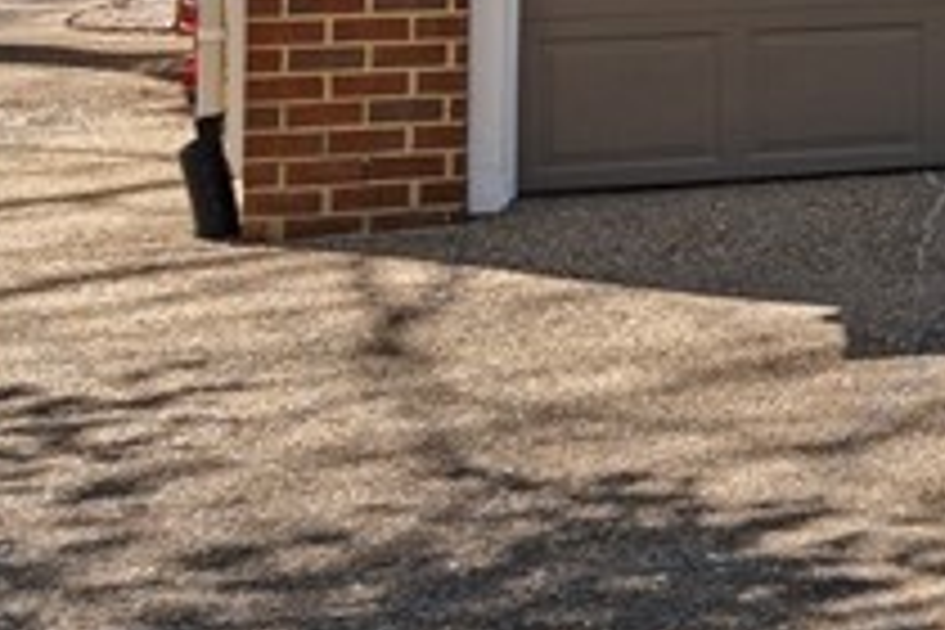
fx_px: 2572
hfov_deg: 15.1
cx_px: 2095
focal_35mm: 98
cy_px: -441
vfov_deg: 12.9
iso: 100
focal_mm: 19
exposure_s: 1/30
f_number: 8
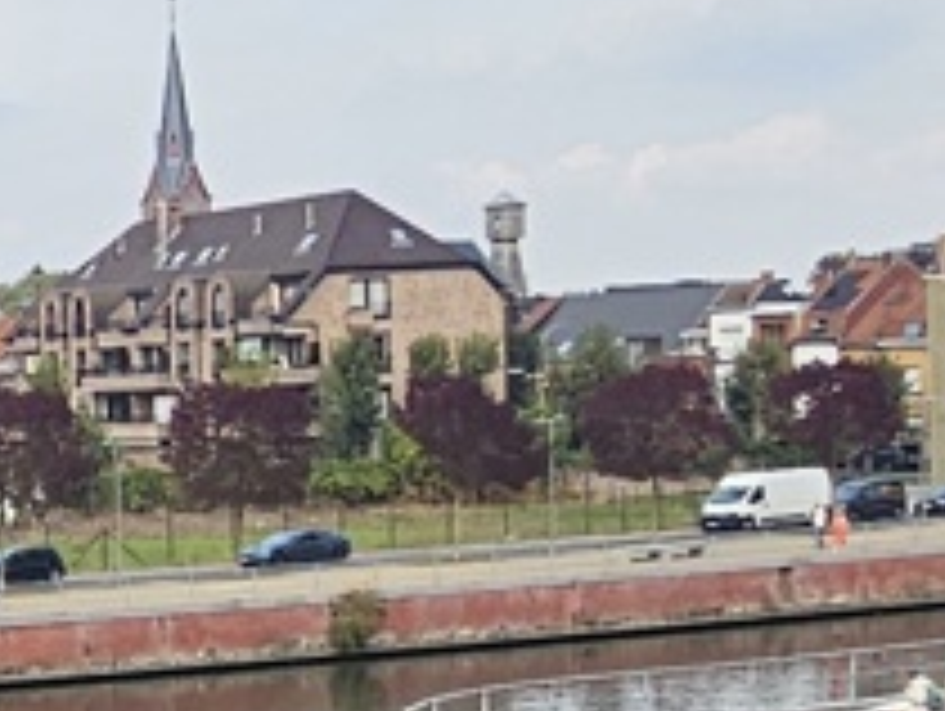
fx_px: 2706
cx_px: -630
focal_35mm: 99
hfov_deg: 17.1
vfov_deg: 14.8
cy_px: 612
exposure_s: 1/1542
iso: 50
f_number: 2.2
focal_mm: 2.2
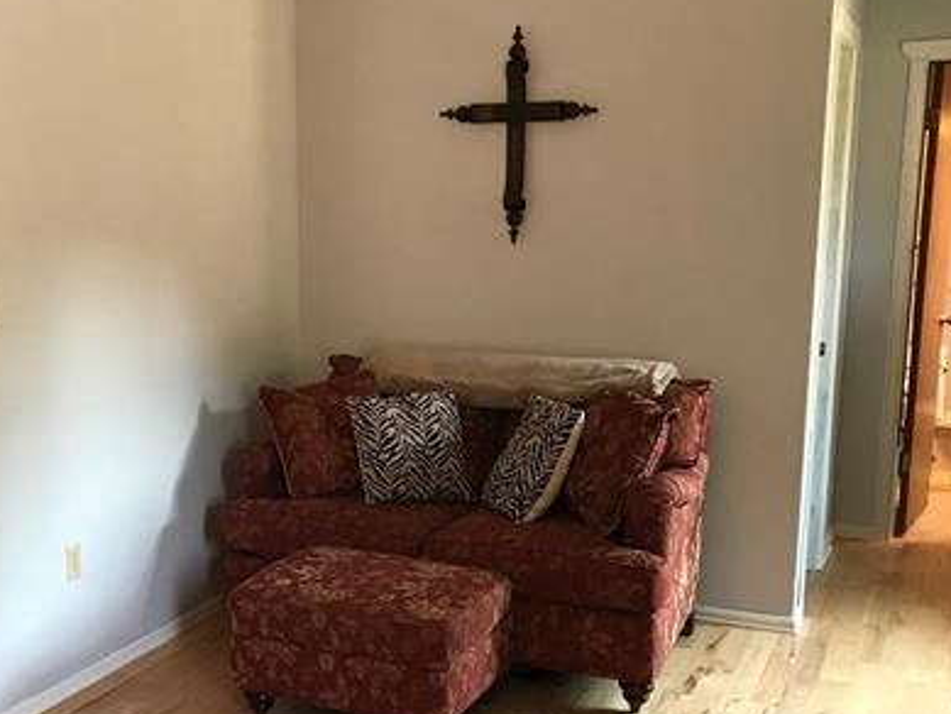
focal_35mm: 46
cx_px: 296
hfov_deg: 40.6
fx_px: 1264
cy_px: 434
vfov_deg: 31.4
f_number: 1.8
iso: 50
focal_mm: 3.99
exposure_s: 1/15
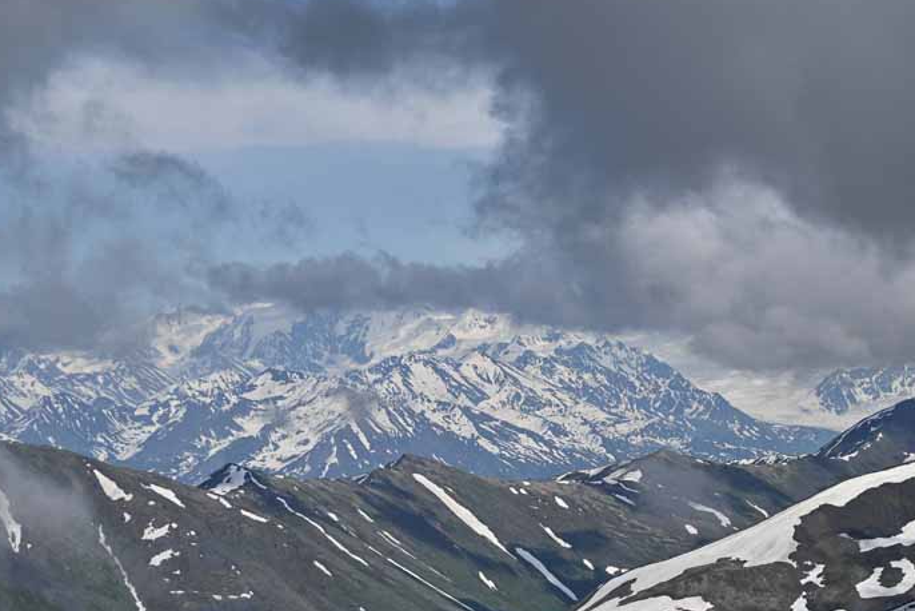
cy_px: 339
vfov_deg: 9.8
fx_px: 3560
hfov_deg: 14.6
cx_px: 456
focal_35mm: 140
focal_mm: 120
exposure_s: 1/2500
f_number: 5.6
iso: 100
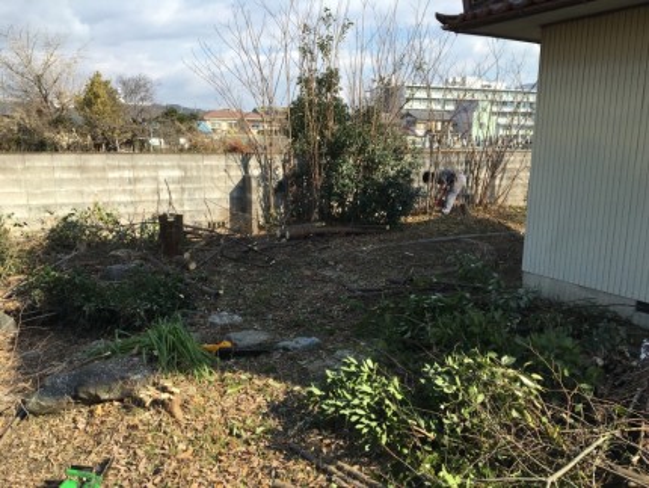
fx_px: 544
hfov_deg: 61.6
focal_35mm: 29
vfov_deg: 48.3
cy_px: 244
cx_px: 324
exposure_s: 1/1099
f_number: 2.2
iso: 25
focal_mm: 4.15
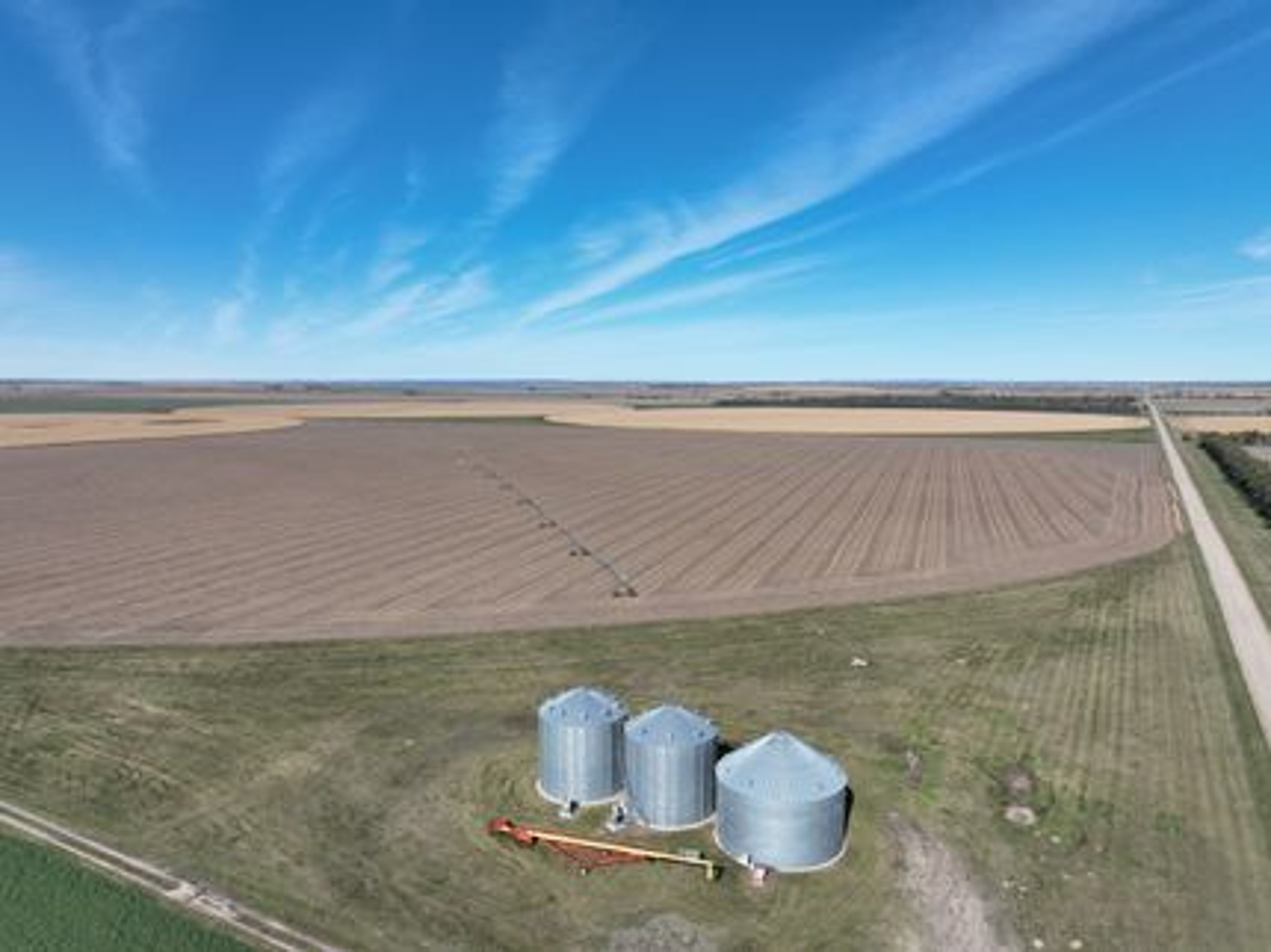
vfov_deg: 56.8
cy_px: 476
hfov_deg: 71.6
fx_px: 881
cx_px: 636
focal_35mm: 24
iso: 100
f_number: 2.8
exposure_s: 1/2000
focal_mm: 12.29
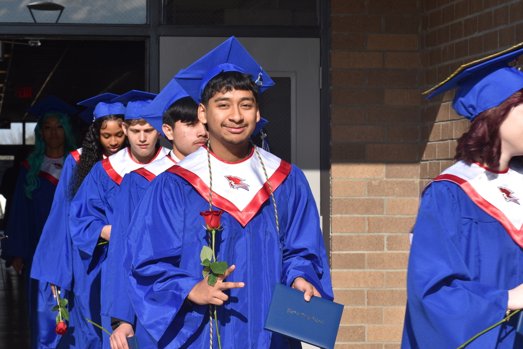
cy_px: 174
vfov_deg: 10.2
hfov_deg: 15.2
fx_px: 1961
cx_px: 262
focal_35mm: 135
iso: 100
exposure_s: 1/200
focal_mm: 90
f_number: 13
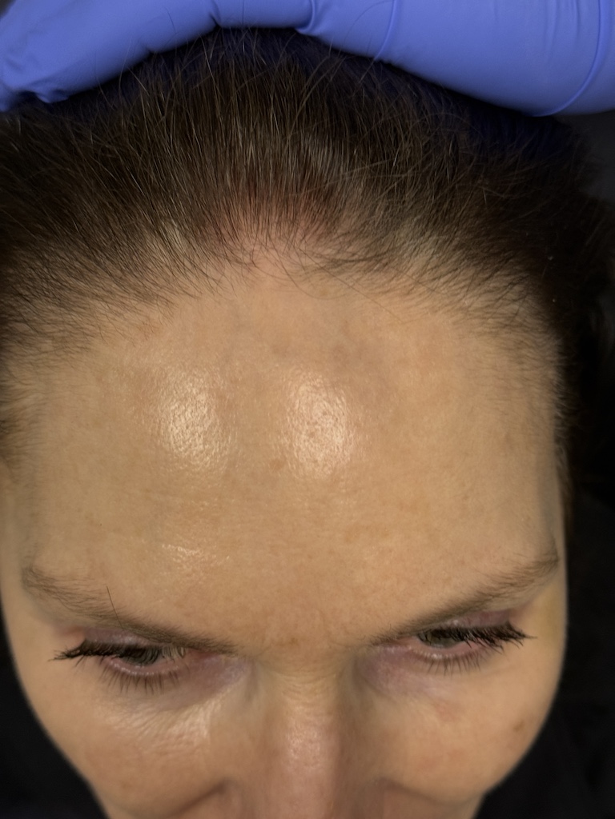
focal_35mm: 48
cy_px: 410
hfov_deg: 30.3
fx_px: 1137
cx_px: 308
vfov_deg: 39.7
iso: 100
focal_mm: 6.76
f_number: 1.78
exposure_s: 1/60
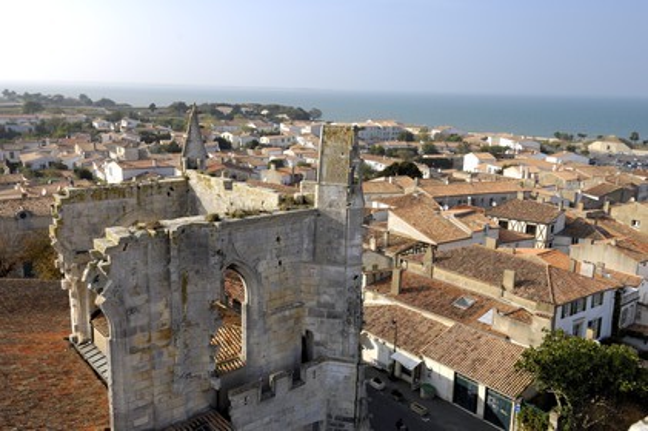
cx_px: 324
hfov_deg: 62.0
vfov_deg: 43.5
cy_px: 216
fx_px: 540
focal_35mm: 30
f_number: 9
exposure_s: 1/160
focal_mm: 20
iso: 100
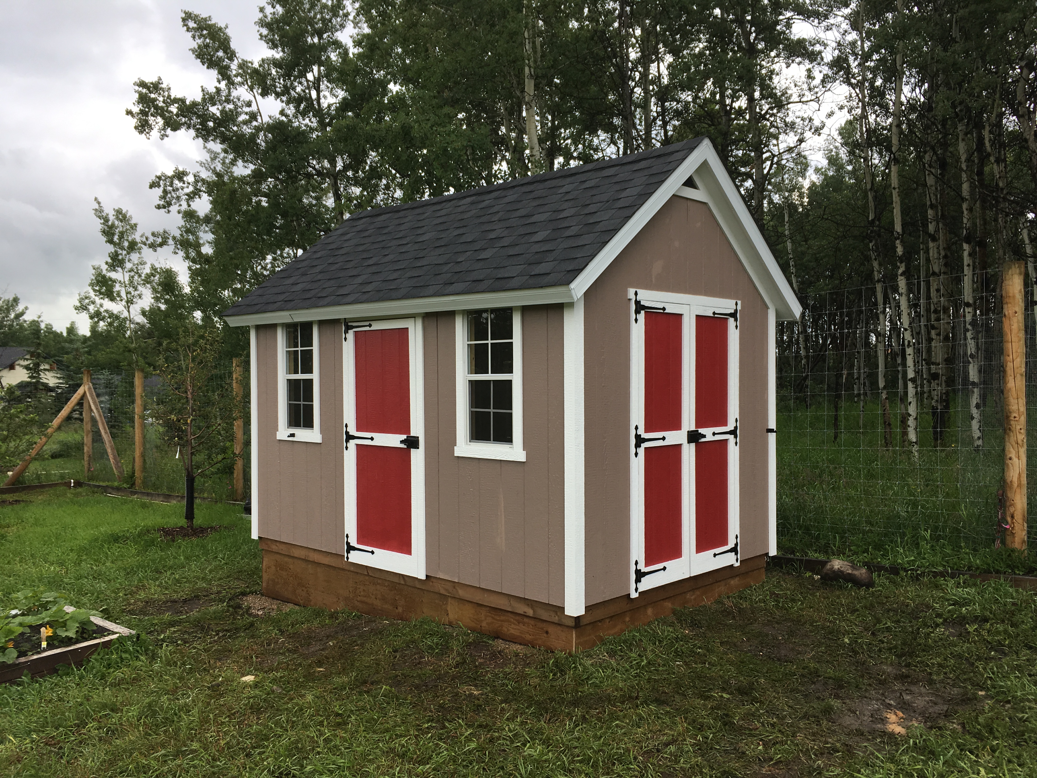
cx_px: 518
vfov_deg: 48.2
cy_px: 389
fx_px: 869
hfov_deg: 61.7
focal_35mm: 29
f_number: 2.2
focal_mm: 4.15
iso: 25
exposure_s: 1/366
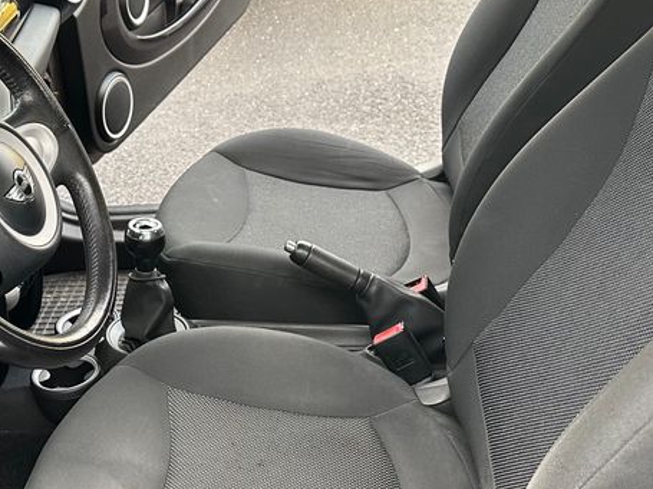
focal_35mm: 54
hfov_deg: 35.3
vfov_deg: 26.9
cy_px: 313
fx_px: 1018
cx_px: 230
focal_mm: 6.86
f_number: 1.78
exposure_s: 1/73
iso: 250
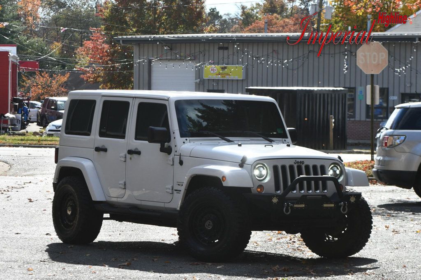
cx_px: 210
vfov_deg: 9.3
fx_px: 1718
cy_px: 140
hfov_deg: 14.0
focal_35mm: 147
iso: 140
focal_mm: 98
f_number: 8
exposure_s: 1/250
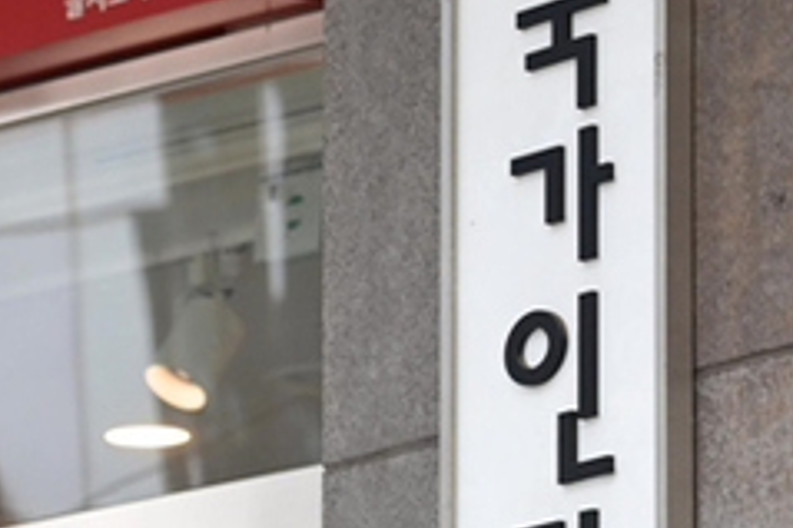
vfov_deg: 4.1
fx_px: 7374
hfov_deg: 6.1
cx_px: -199
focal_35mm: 335
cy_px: 633
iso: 1000
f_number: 6.3
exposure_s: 1/400
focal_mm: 125
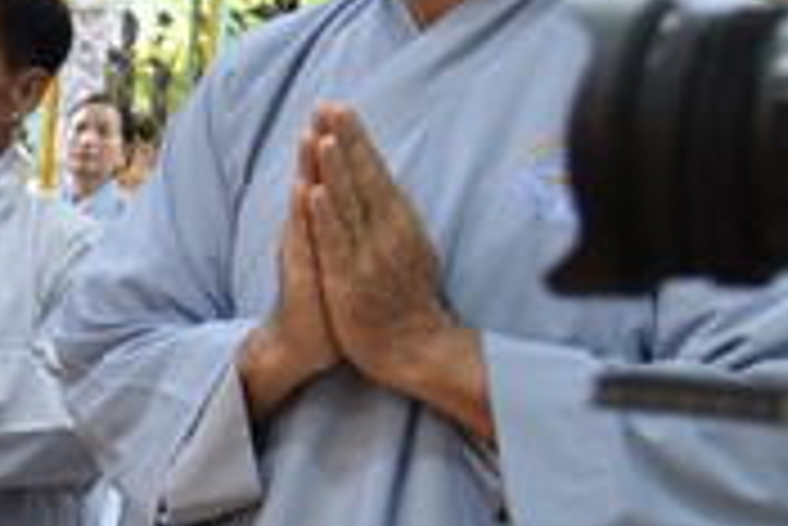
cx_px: -594
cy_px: 369
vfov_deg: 11.5
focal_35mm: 119
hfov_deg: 15.1
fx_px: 2607
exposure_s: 1/60
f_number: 4
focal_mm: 32
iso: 400
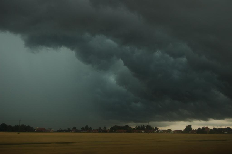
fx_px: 299
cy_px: 77
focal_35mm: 46
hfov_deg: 42.4
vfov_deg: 28.9
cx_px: 116
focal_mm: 31
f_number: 4.5
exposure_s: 1/30
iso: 200
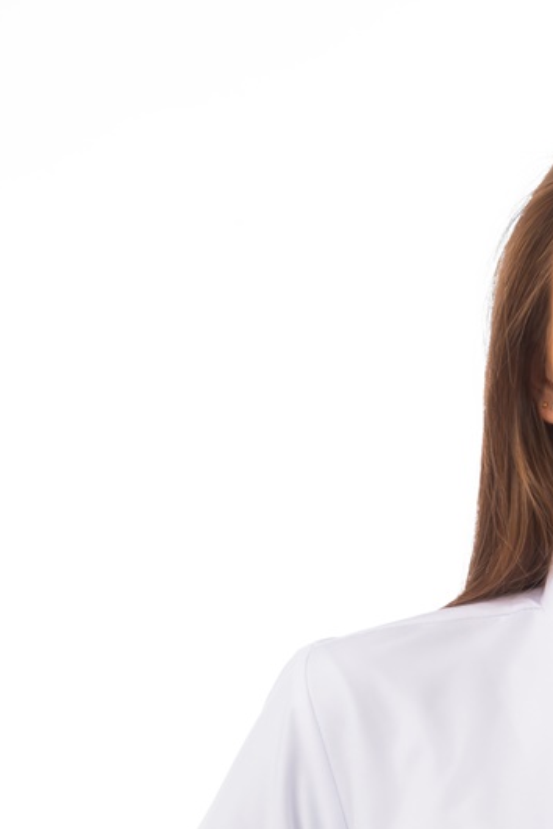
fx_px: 3387
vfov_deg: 13.5
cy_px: 1060
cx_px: 689
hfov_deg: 9.2
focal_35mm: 147
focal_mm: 52
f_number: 14
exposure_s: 1/125
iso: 100
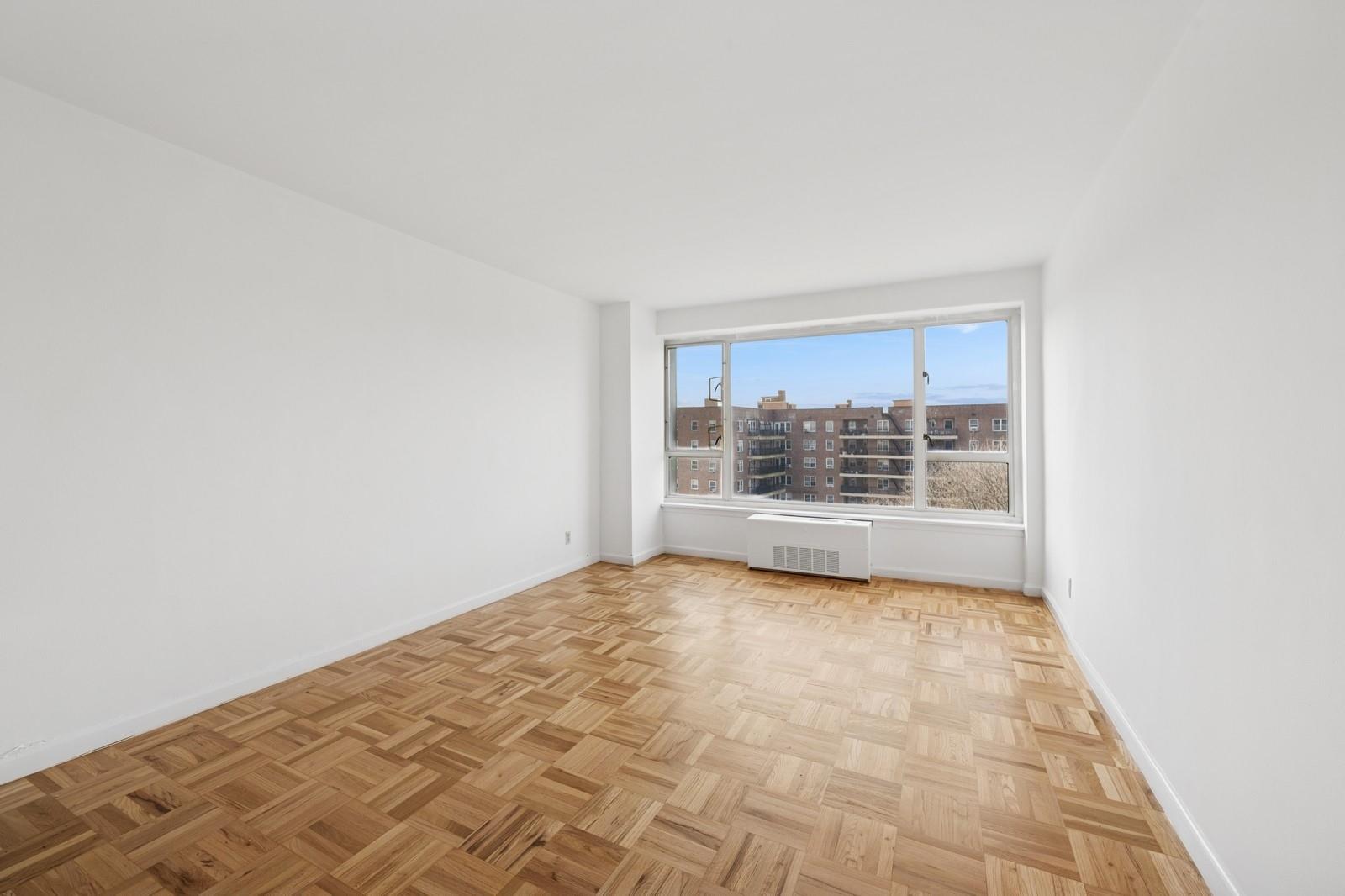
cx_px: 672
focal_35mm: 14
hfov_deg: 104.3
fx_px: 523
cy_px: 448
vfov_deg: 81.2
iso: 250
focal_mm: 14
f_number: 8
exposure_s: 1/800
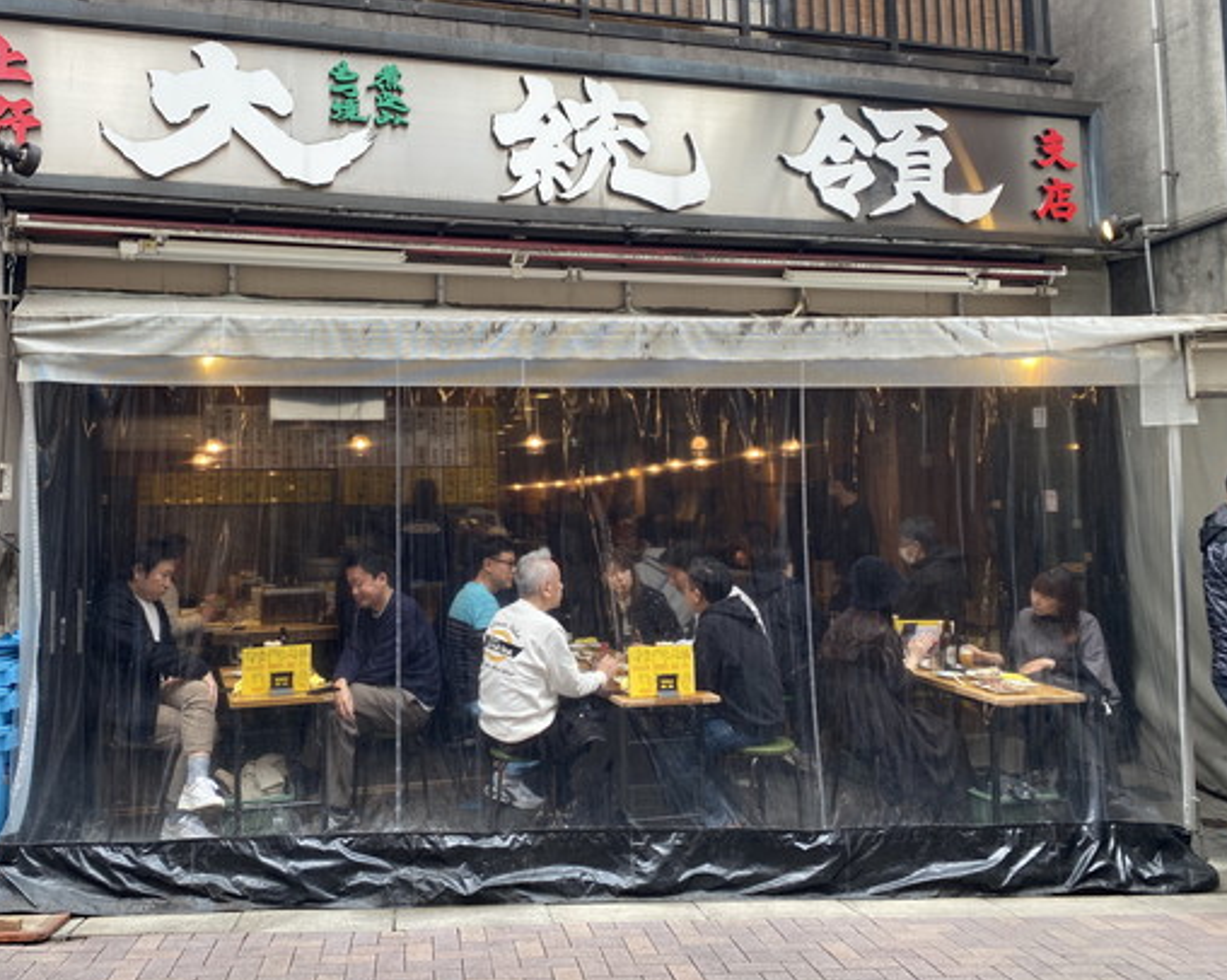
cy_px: 418
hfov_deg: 55.1
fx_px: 1162
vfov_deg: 45.6
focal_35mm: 32
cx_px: 473
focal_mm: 4.25
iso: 32
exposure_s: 1/131
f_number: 1.8
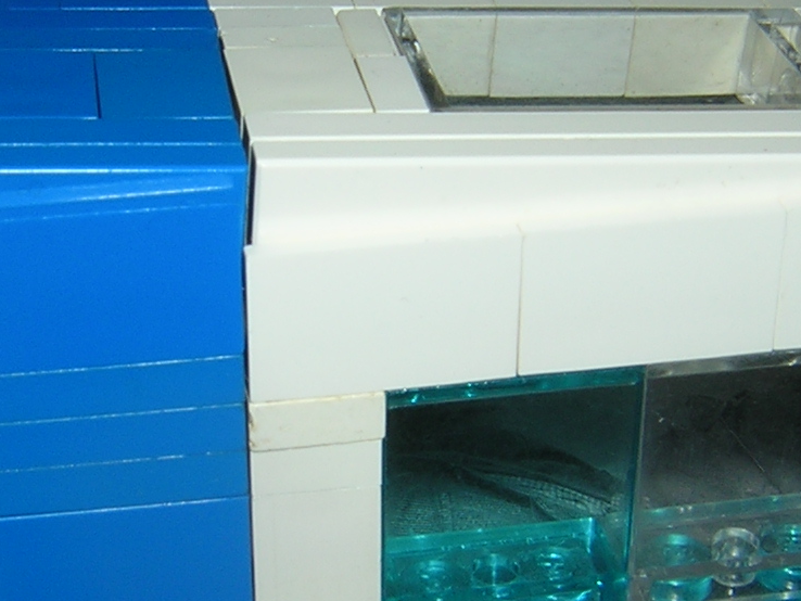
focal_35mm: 78
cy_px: 230
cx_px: 376
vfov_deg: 18.9
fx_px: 1805
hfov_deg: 25.0
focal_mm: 4.7
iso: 100
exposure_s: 1/60.1
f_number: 5.2
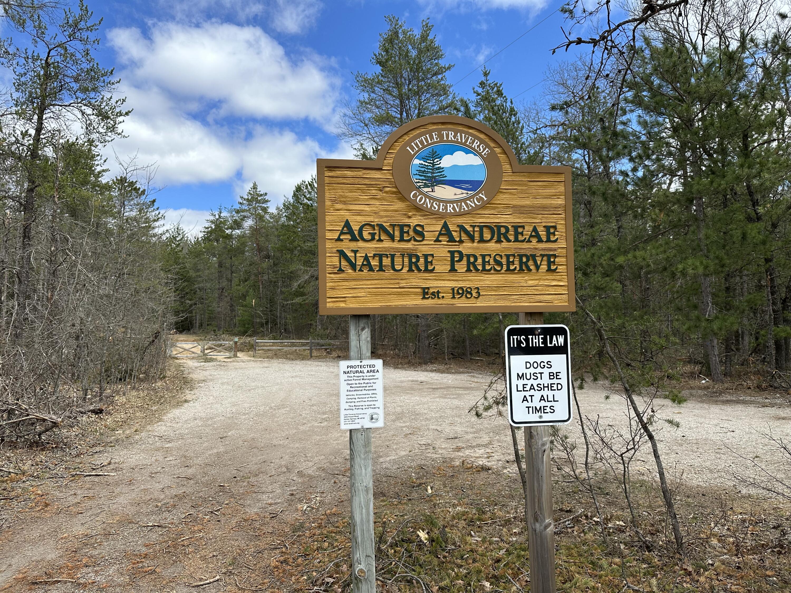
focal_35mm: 24
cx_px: 396
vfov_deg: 56.8
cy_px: 296
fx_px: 548
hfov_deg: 71.6
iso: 80
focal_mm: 6.86
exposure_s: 1/2967
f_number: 1.78
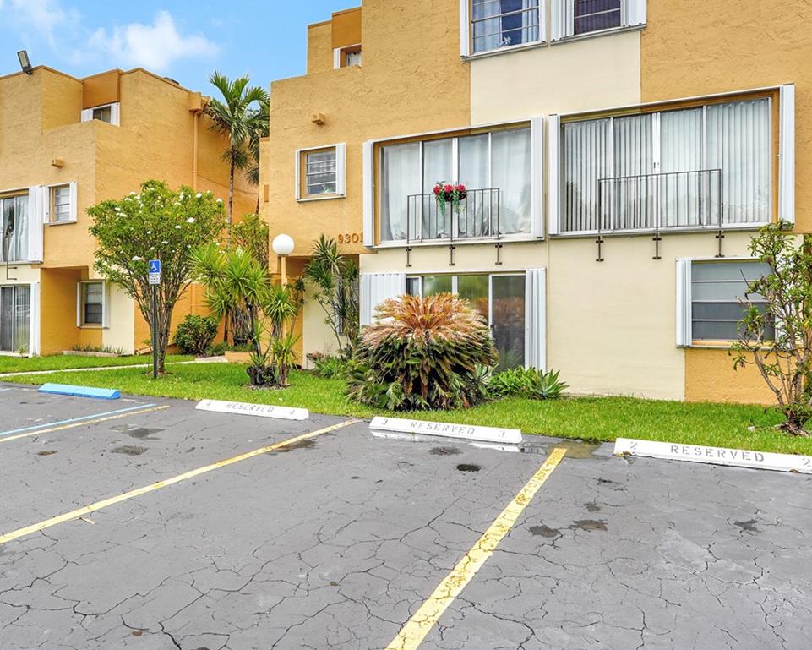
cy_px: 300
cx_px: 379
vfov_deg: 56.7
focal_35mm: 25
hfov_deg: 68.0
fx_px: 601
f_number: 8
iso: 200
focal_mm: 16
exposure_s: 1/250
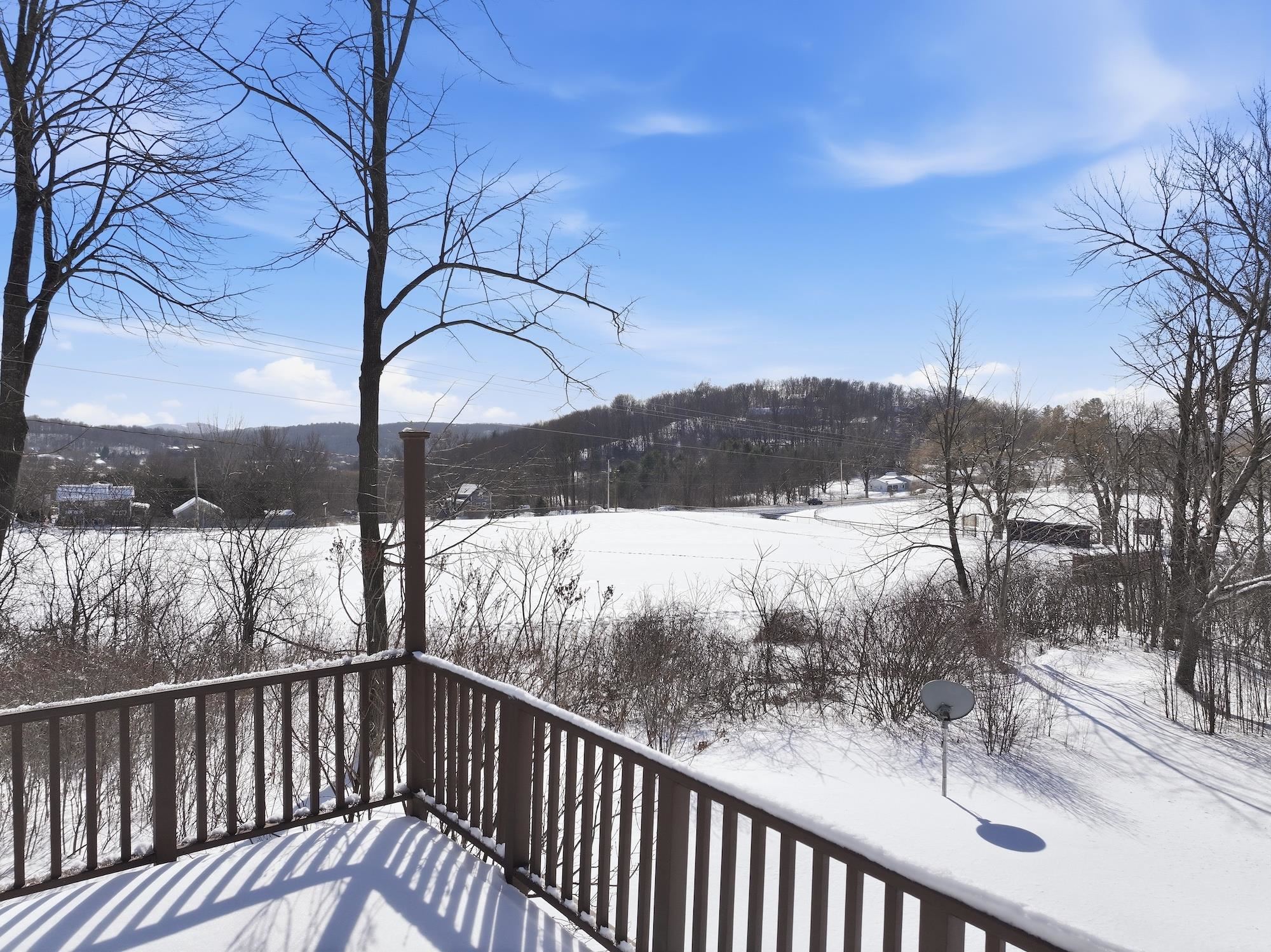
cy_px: 476
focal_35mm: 24
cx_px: 636
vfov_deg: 56.8
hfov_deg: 71.6
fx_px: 881
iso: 110
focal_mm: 12.3
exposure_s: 1/4000
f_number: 2.8
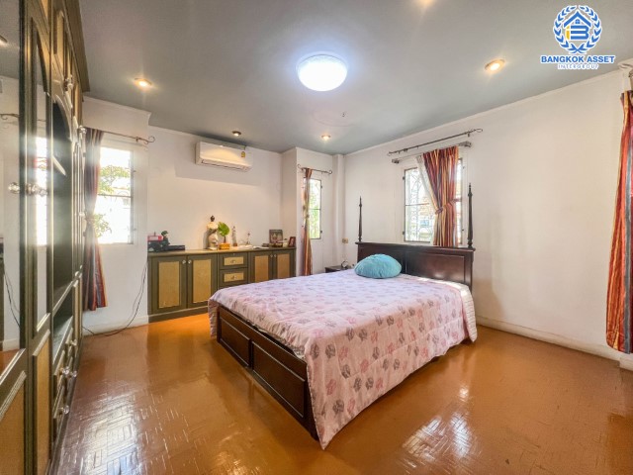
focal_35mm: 13
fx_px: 238
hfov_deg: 106.2
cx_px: 316
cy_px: 238
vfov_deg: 89.9
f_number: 1.8
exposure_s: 1/100
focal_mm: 1.57
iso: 160
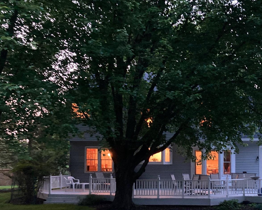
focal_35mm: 47
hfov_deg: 38.4
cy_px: 156
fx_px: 365
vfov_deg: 31.5
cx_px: 200
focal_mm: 3.99
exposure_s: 1/23
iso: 640
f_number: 1.8
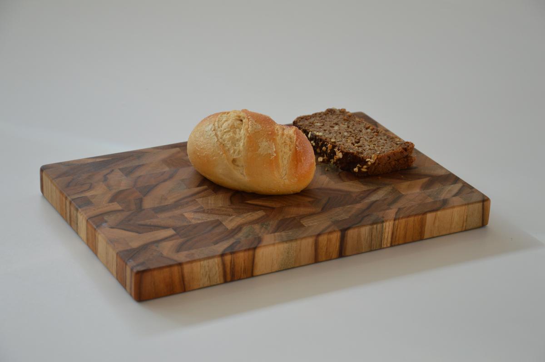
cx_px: 272
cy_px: 181
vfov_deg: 13.8
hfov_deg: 20.6
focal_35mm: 99
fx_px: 1497
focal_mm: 66
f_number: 5.3
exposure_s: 1/60
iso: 450
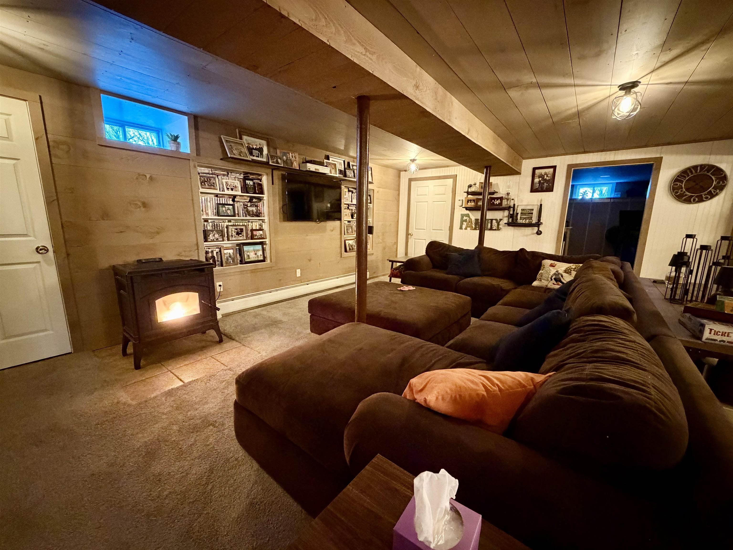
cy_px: 275
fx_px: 296
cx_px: 366
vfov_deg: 85.7
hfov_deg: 102.1
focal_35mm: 14
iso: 1250
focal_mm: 2.22
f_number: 2.2
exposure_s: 1/30
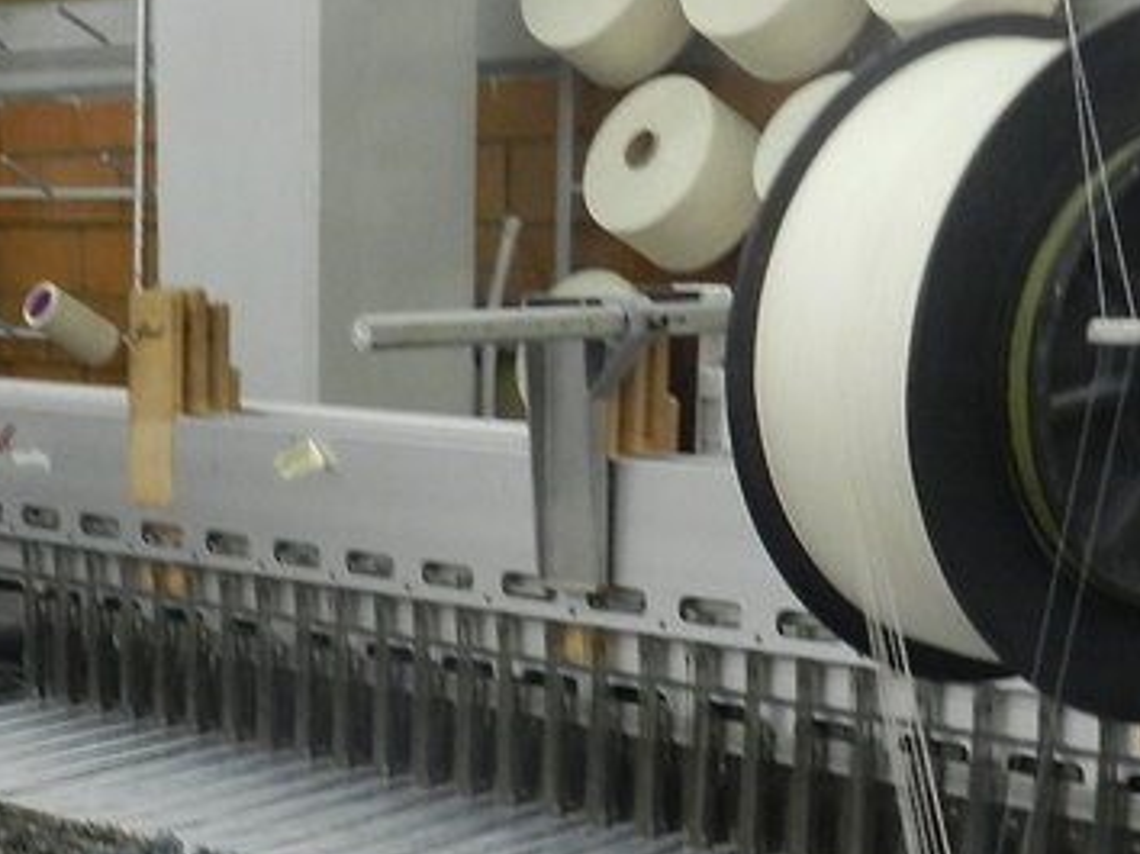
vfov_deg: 17.7
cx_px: 428
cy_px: 893
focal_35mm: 81
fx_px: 2666
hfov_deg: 24.1
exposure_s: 1/30
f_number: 3.6
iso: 250
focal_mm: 5
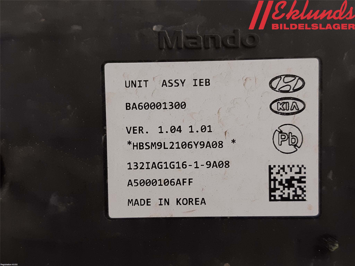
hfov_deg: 67.3
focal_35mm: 26
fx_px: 267
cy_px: 133
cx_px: 178
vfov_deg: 53.1
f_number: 1.7
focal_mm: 3.93
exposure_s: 1/50
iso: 100
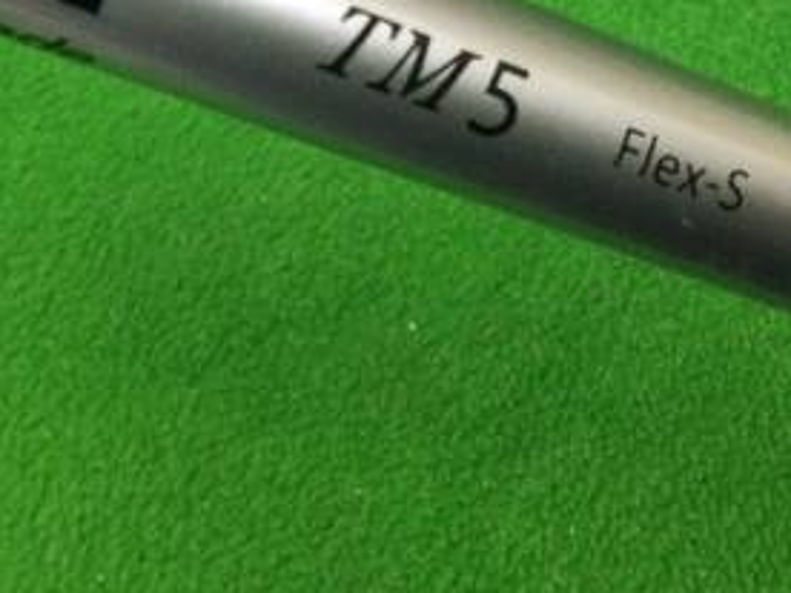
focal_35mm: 72
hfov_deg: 27.0
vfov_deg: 19.7
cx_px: 407
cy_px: -23
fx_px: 1645
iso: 160
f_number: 2.4
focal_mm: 3.3
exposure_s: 1/30
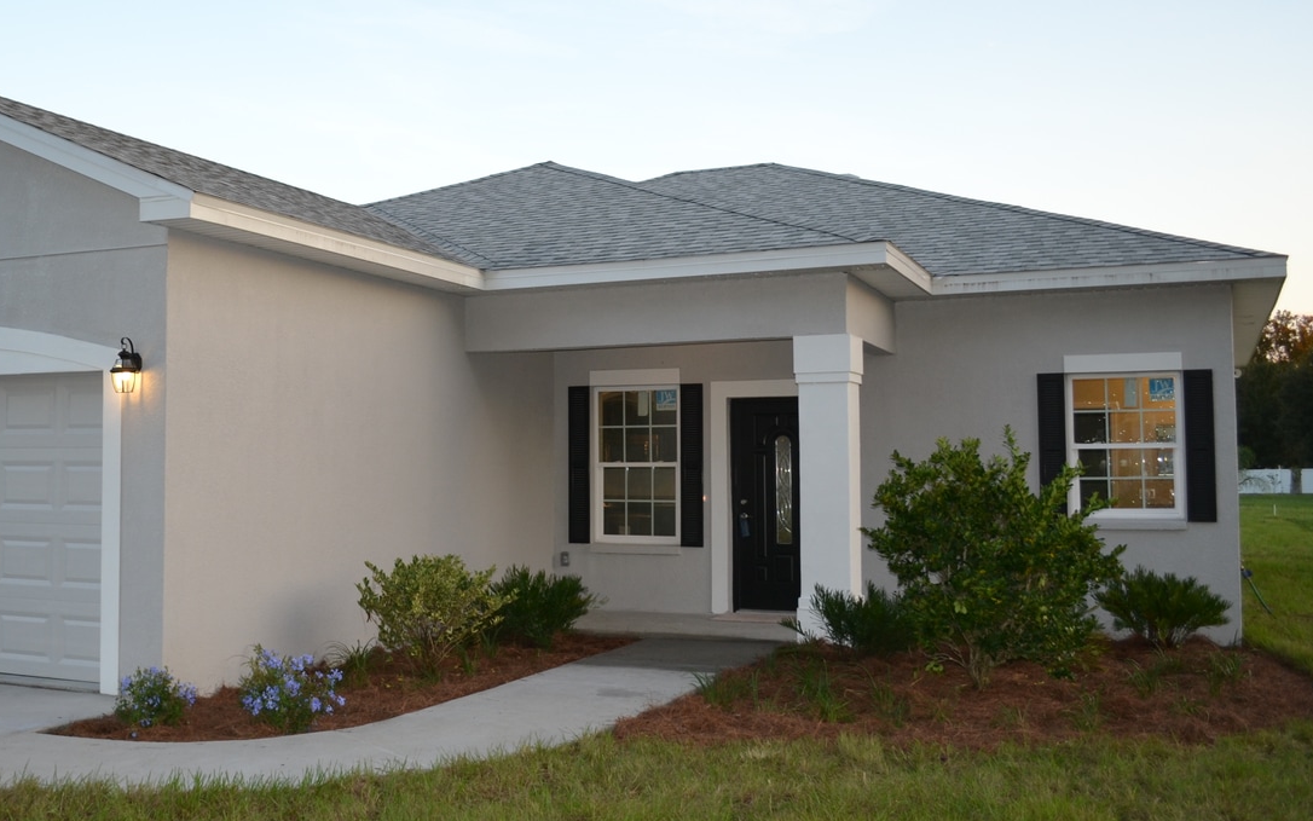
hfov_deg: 50.7
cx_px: 449
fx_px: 1360
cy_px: 343
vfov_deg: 33.5
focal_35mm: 38
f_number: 4
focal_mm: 18
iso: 220
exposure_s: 1/125
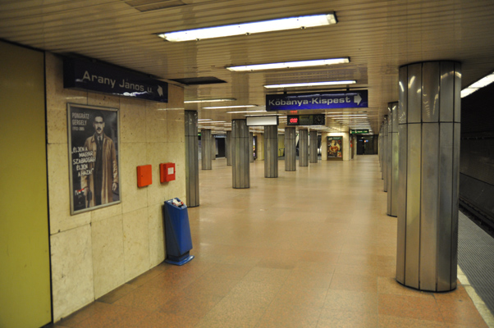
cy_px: 164
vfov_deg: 50.3
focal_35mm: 26
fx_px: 350
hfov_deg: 70.5
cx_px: 247
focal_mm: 17
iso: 800
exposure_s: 1/50
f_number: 3.5
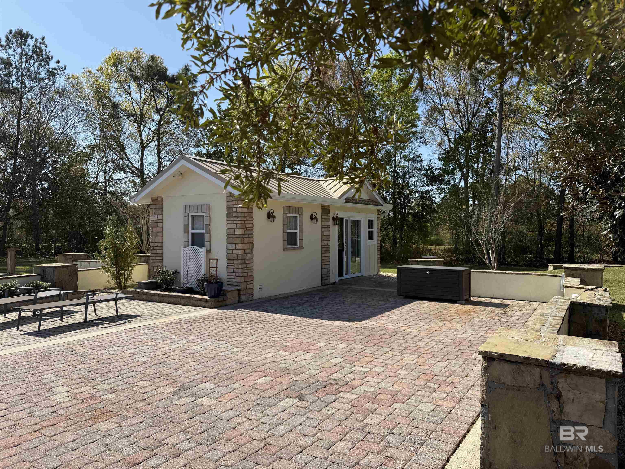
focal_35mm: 24
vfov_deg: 56.8
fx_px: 433
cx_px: 312
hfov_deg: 71.6
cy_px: 234
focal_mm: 6.76
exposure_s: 1/3953
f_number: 1.78
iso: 80
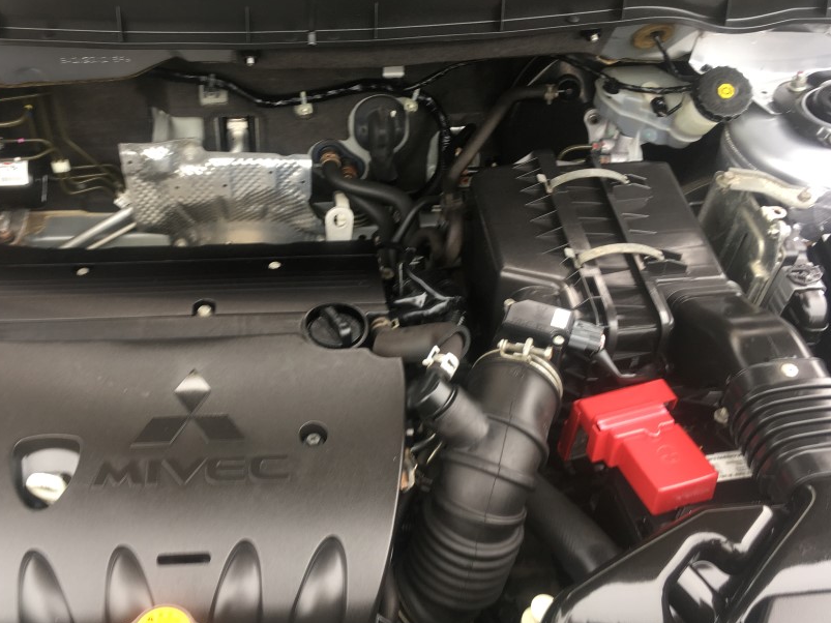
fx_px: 888
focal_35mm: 37
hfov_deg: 49.6
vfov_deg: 38.7
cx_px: 302
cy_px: 320
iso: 25
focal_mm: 4.15
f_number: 2.2
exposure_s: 1/60
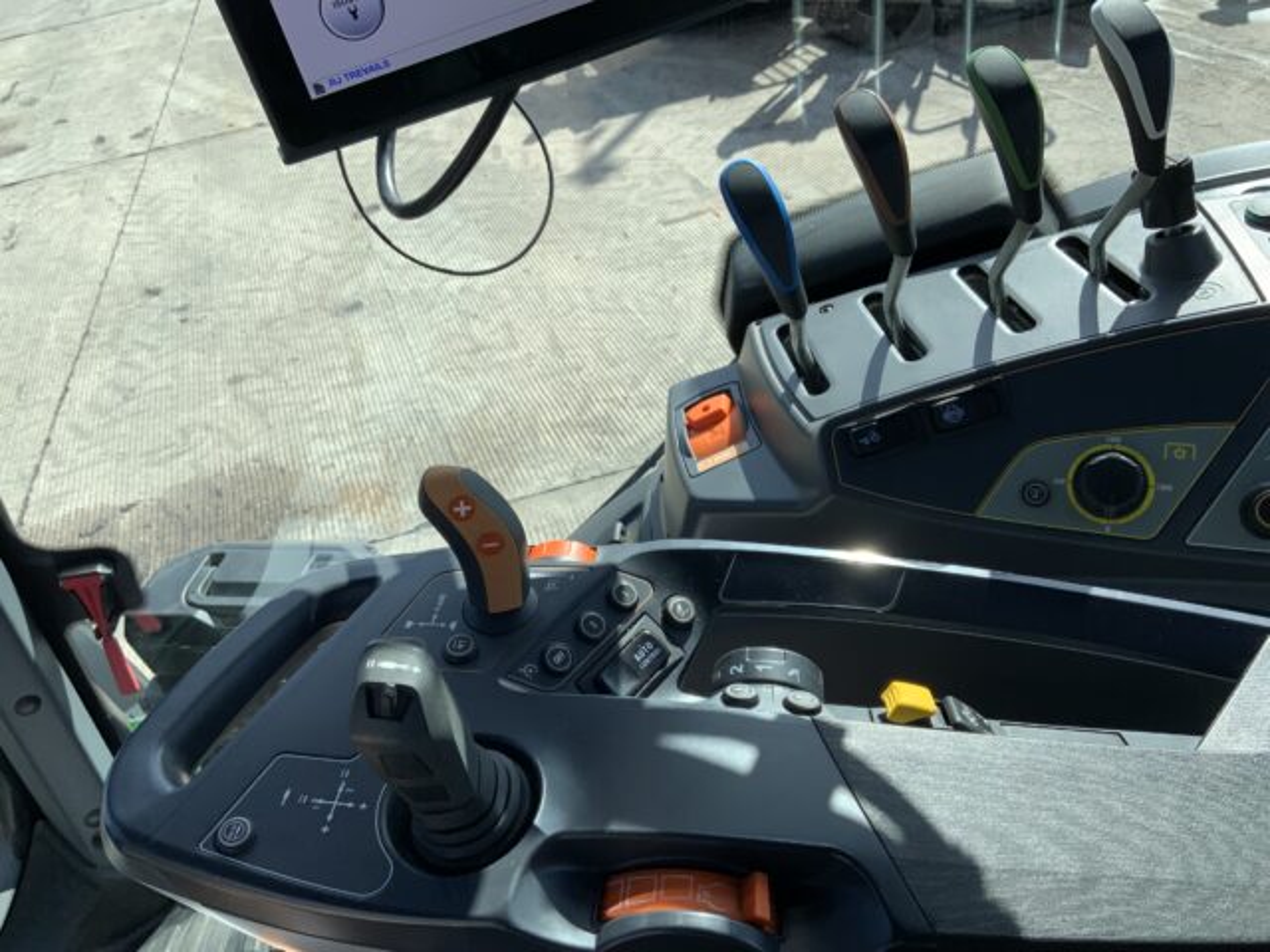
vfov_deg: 48.2
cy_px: 476
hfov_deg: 61.7
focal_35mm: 29
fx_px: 1064
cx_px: 635
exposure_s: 1/997
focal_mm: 3
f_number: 1.8
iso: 16
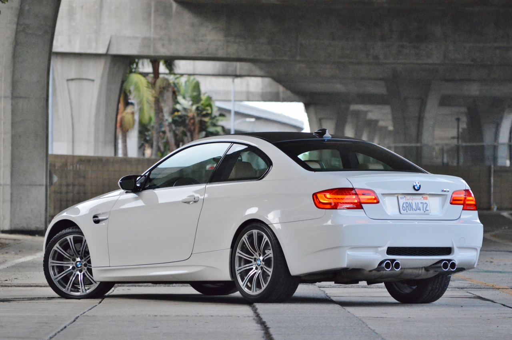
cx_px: 256
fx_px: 3517
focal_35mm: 248
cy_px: 170
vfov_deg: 5.5
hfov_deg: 8.3
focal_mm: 165
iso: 3200
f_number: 5.3
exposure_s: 1/500
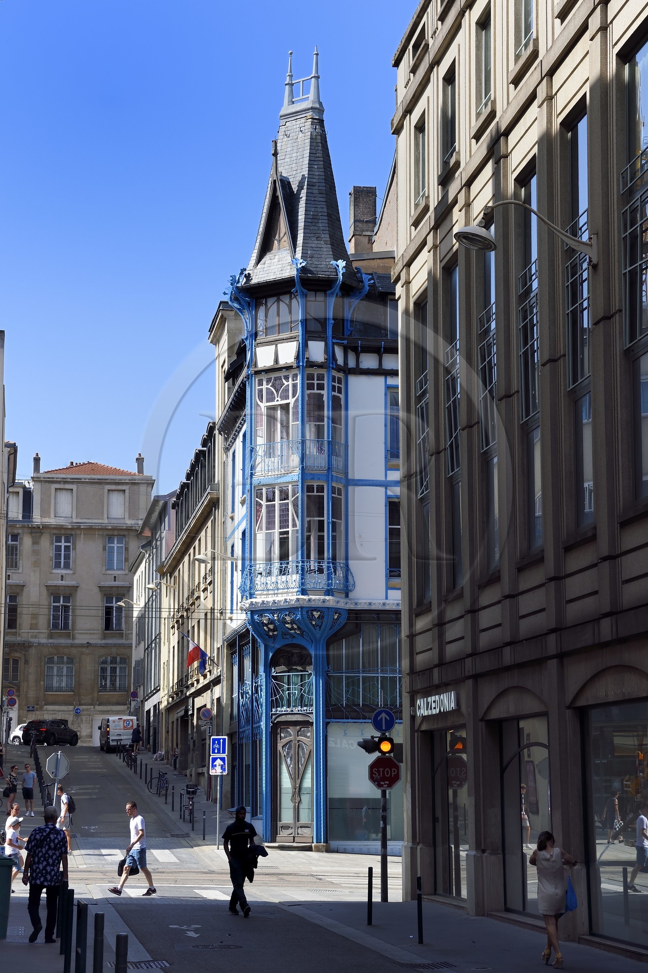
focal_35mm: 70
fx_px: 1892
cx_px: 324
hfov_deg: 19.4
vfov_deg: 28.9
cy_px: 486
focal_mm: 70
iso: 200
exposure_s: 1/250
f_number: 11
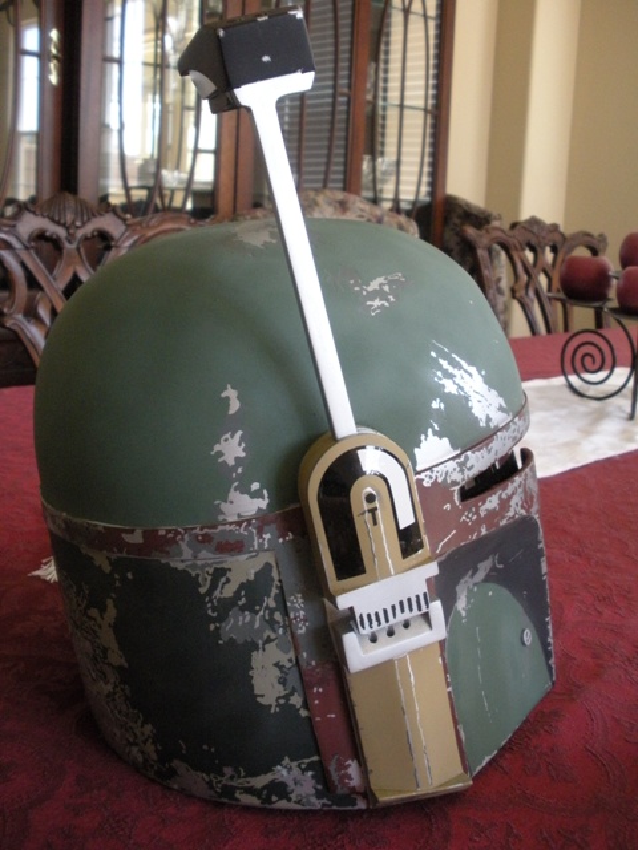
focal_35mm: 36
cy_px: 425
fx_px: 885
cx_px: 319
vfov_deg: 51.4
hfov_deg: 39.7
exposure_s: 1/49.7
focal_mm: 6.3
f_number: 3.5
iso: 400
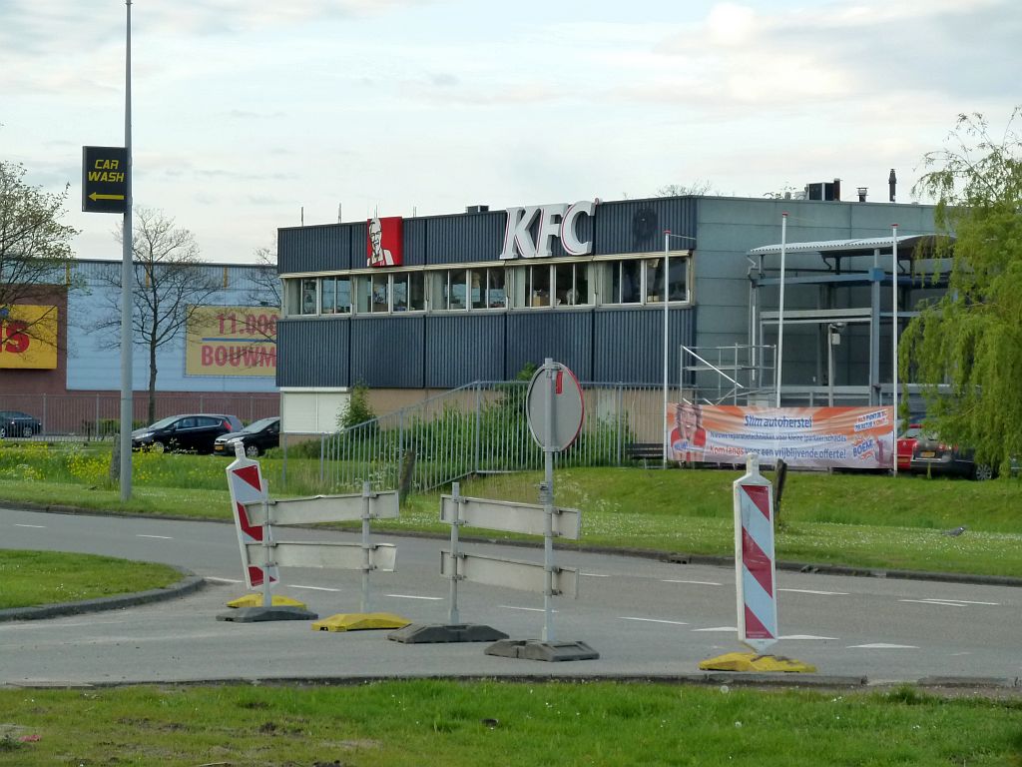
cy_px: 384
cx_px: 511
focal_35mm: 128
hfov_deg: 15.4
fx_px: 3779
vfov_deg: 11.6
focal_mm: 21
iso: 250
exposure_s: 1/160
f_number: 4.4
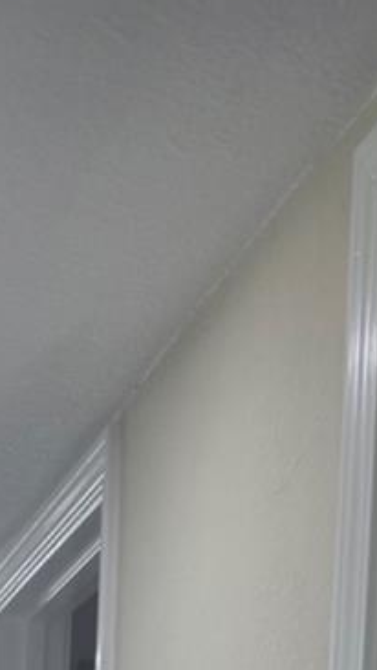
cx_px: -180
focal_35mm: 107
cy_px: 1313
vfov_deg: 15.9
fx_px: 1901
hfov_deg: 10.9
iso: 50
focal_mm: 6.76
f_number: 1.78
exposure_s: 1/120
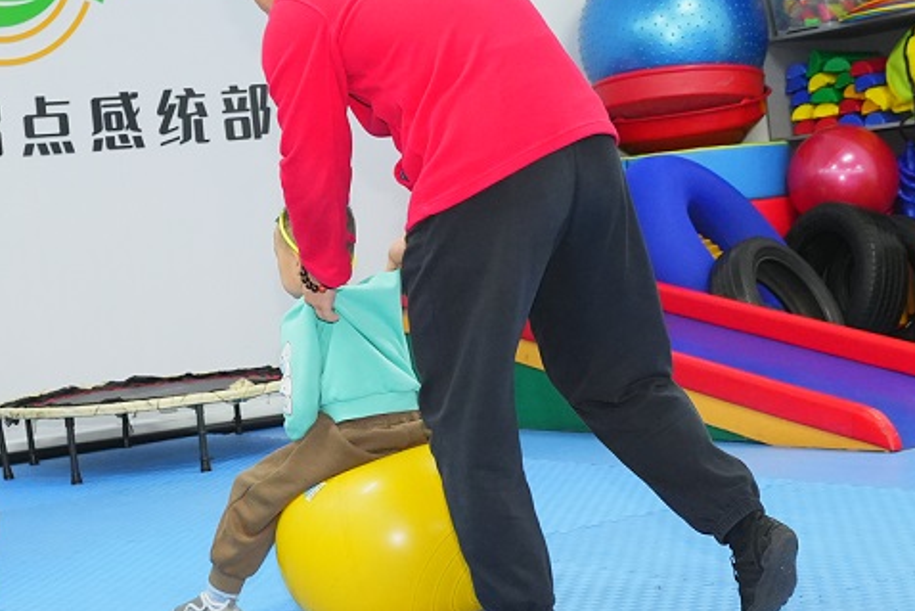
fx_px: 1856
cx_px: 314
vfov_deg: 18.6
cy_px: 197
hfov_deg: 27.5
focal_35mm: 73
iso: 4000
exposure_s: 1/250
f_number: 4
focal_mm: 28
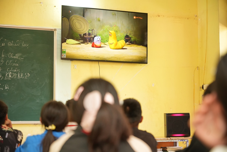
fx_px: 441
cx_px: 114
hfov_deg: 28.8
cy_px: 76
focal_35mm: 70
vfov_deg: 19.5
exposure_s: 1/250
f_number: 2.8
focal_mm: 70
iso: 1600
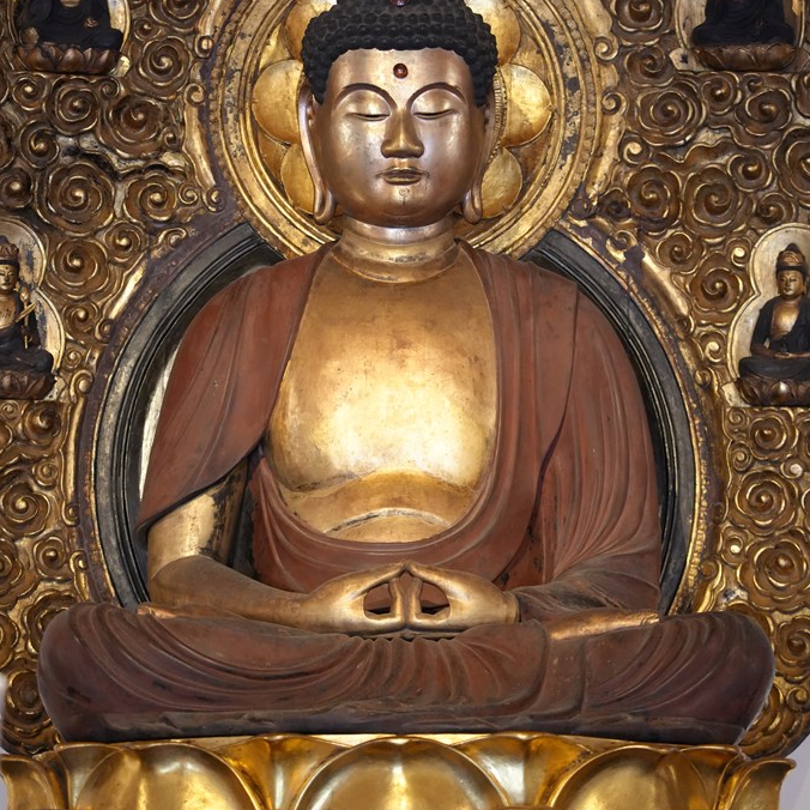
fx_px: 3203
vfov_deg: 14.4
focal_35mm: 121
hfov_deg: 14.4
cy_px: 341
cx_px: 403
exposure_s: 1/160
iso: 6400
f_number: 4
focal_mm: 94
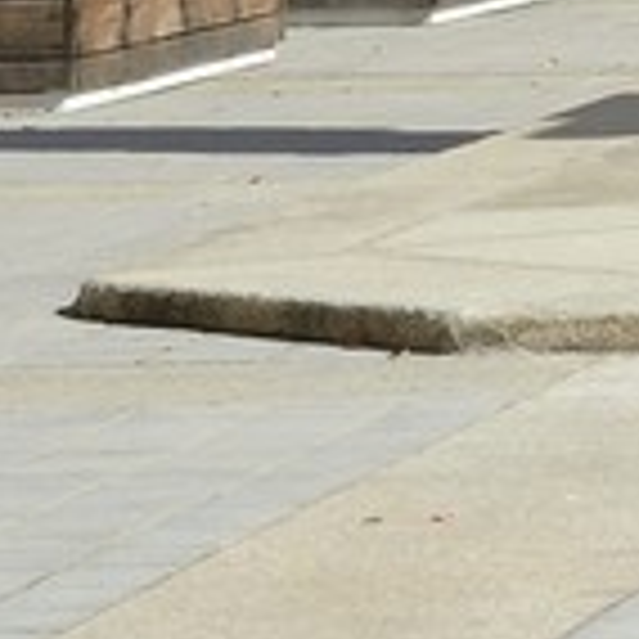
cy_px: -1494
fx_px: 7602
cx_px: 2475
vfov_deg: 4.6
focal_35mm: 364
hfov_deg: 4.5
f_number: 11
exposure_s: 1/250
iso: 200
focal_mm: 38
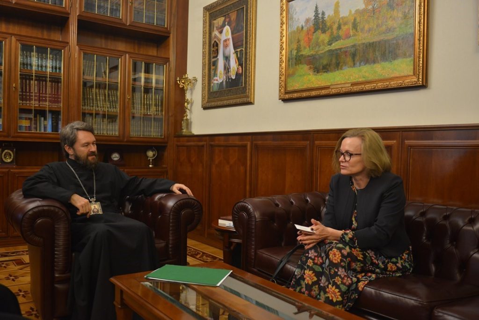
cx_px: 240
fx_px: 426
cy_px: 160
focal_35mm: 32
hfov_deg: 58.7
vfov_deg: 41.1
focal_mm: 32
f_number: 2.8
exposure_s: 1/60
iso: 1600
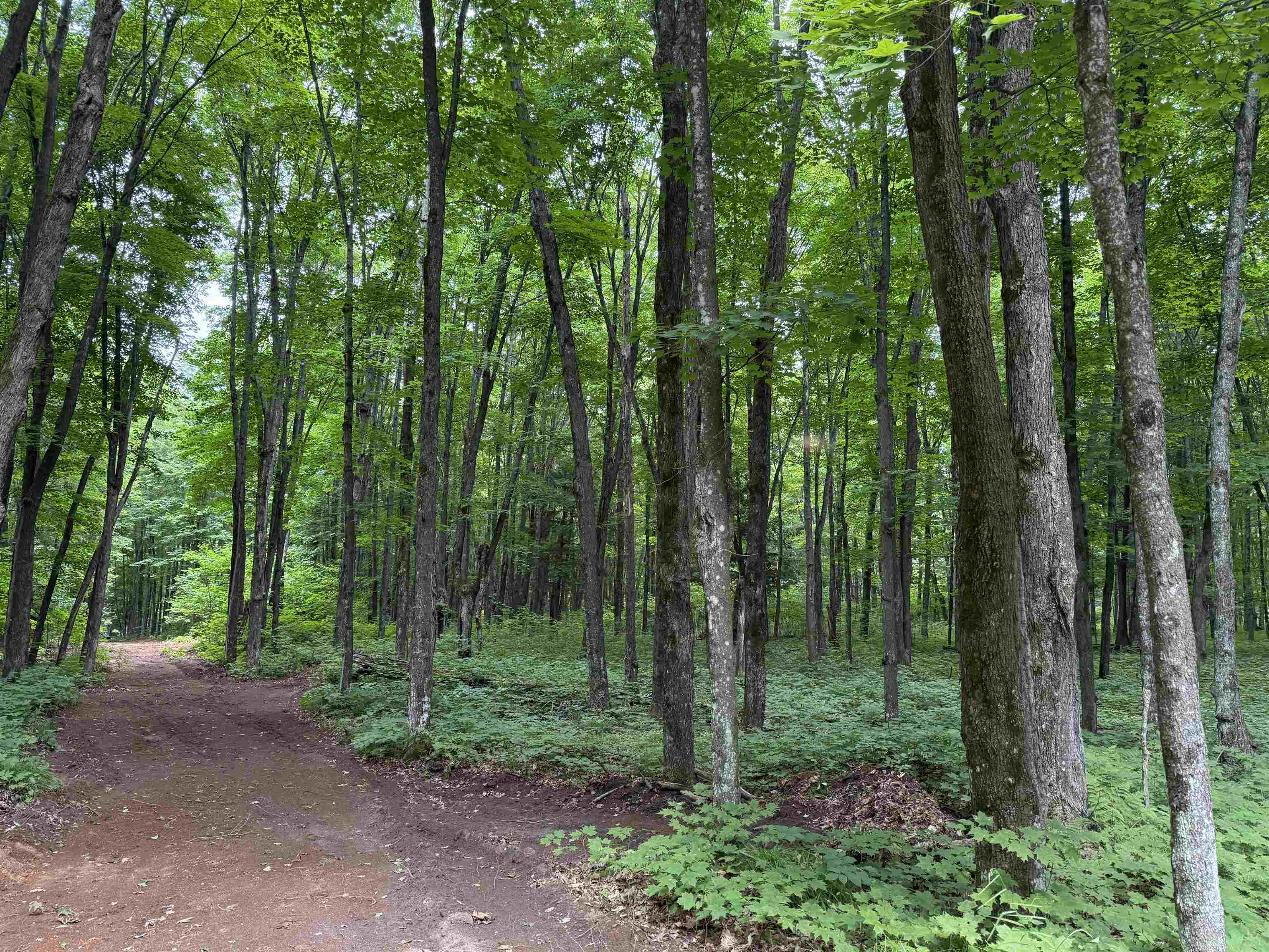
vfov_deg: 56.8
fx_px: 880
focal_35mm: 24
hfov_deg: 71.6
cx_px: 634
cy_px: 476
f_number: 1.78
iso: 200
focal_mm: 6.76
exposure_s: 1/110
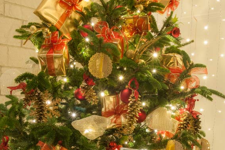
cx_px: 115
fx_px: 231
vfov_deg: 35.9
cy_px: 74
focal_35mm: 37
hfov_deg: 51.9
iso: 400
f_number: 16
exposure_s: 4
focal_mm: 24
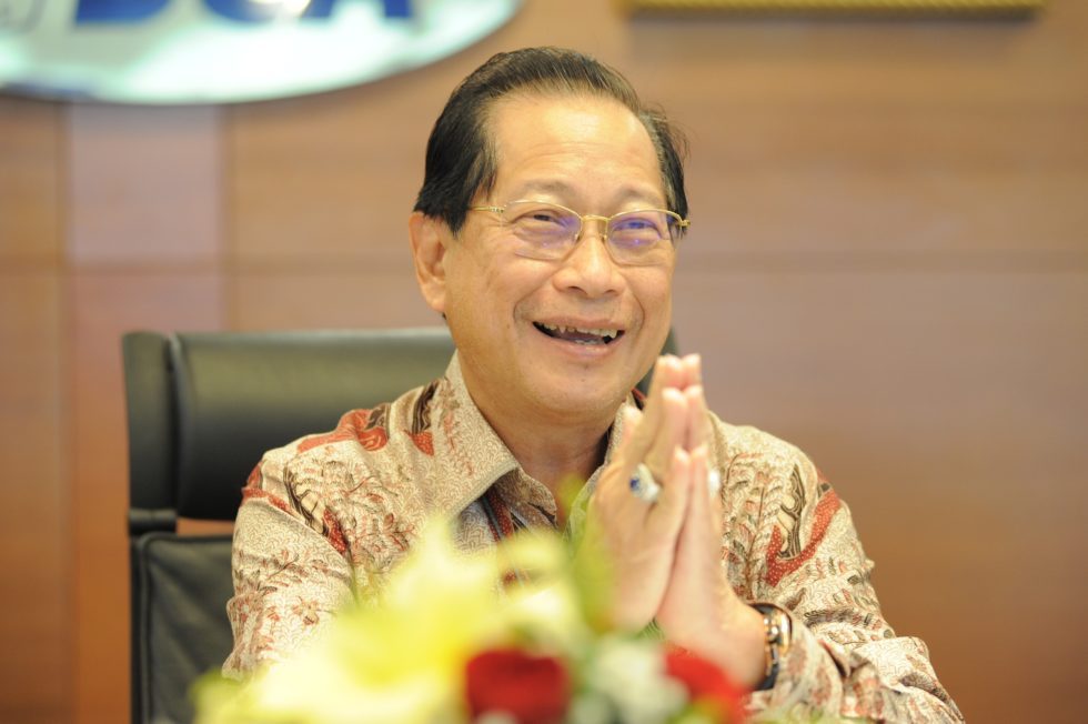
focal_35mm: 112
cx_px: 544
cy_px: 362
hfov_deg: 18.3
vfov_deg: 12.2
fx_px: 3383
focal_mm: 112
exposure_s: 1/125
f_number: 3.5
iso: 2500
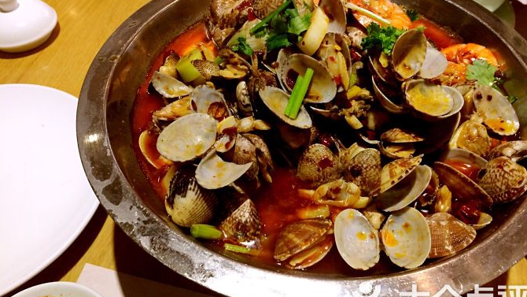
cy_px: 134
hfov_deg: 59.5
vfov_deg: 35.6
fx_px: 461
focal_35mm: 33
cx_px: 274
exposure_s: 1/33
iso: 125
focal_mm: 4.15
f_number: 2.2
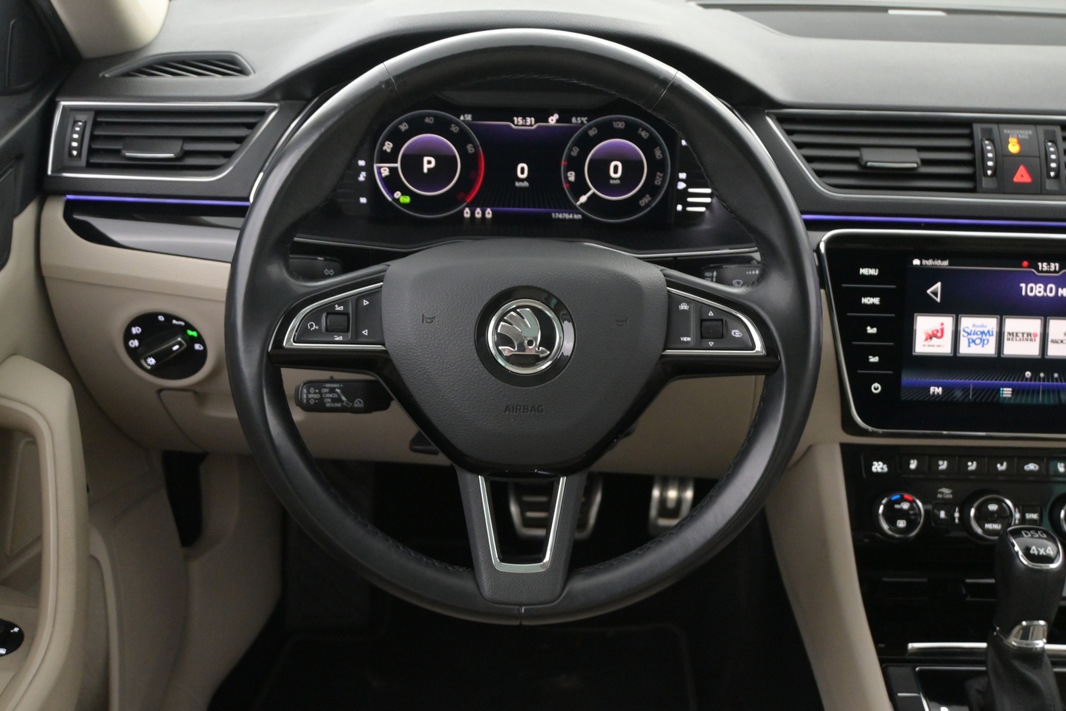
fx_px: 1221
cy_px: 356
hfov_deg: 47.2
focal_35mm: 41
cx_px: 533
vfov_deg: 32.4
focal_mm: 27.5
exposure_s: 1/40
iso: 3600
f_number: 4.5
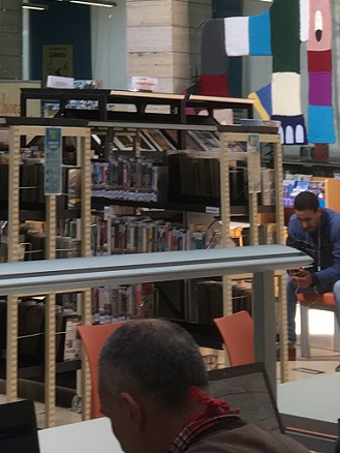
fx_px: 1413
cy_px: -190
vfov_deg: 16.8
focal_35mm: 108
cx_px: -118
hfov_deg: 13.2
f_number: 2.2
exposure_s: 1/100
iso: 25
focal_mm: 4.15
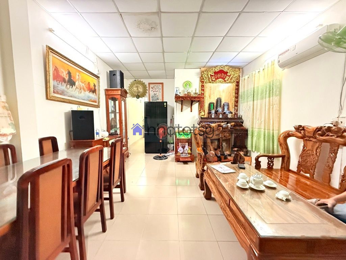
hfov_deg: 102.1
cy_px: 130
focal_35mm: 14
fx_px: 140
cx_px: 173
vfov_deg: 85.7
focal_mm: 2.22
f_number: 2.2
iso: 1000
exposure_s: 1/50
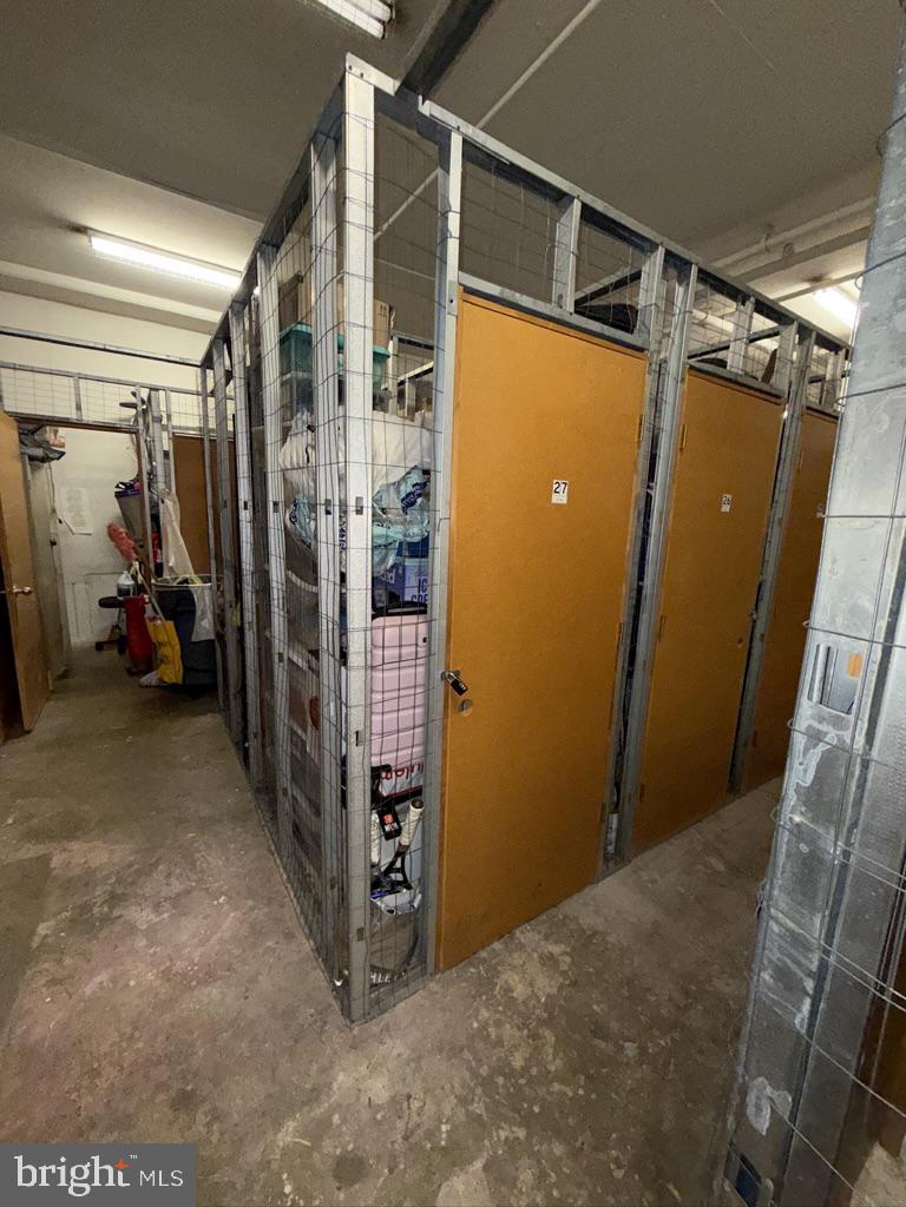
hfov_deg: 85.7
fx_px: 489
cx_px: 453
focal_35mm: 14
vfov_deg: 102.1
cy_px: 604
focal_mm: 2.22
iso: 250
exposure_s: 1/60
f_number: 2.2
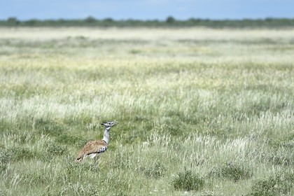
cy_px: 98
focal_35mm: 280
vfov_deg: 4.9
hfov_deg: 7.4
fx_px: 2286
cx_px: 147
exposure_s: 1/2000
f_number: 4.5
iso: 200
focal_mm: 280
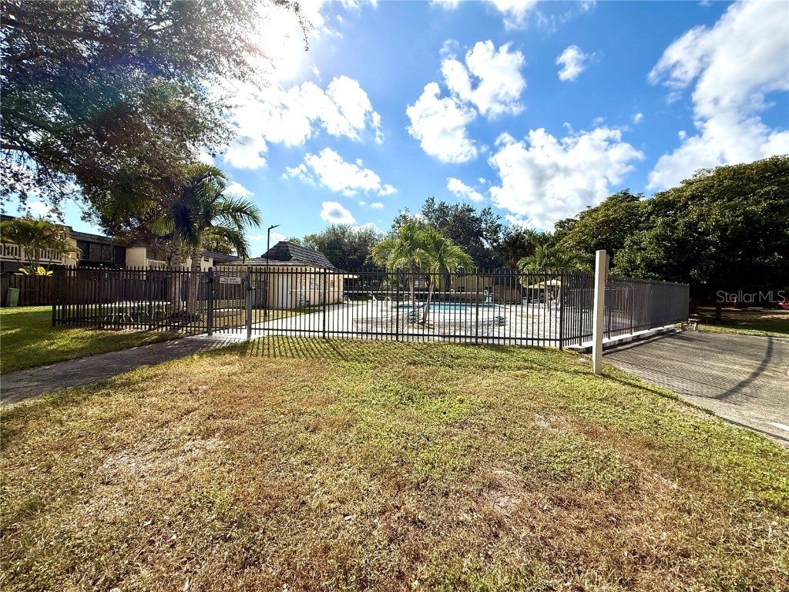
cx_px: 394
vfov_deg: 85.7
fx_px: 319
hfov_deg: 102.1
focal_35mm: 14
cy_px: 296
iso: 64
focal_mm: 2.22
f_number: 2.2
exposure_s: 1/5155
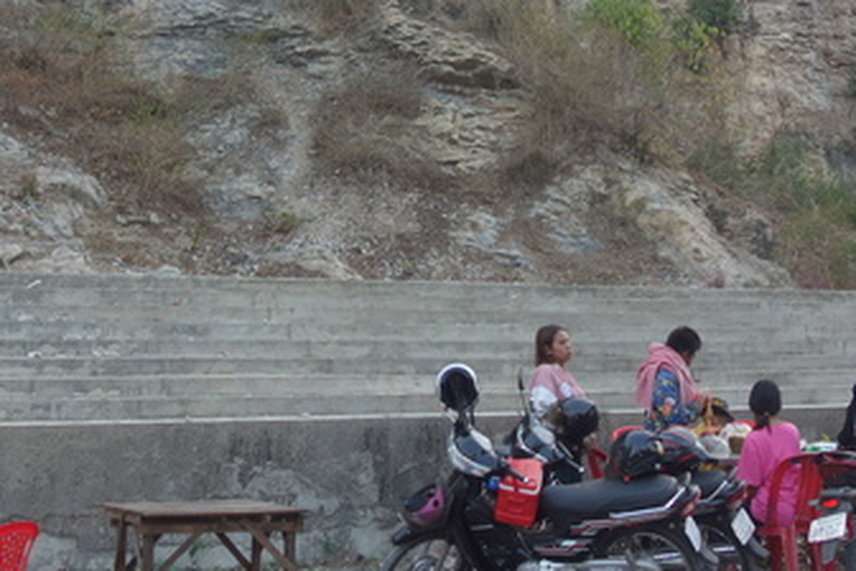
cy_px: -38
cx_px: 385
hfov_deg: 30.5
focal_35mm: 66
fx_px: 1569
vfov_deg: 19.8
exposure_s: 1/100
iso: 125
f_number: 3.2
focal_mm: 10.4
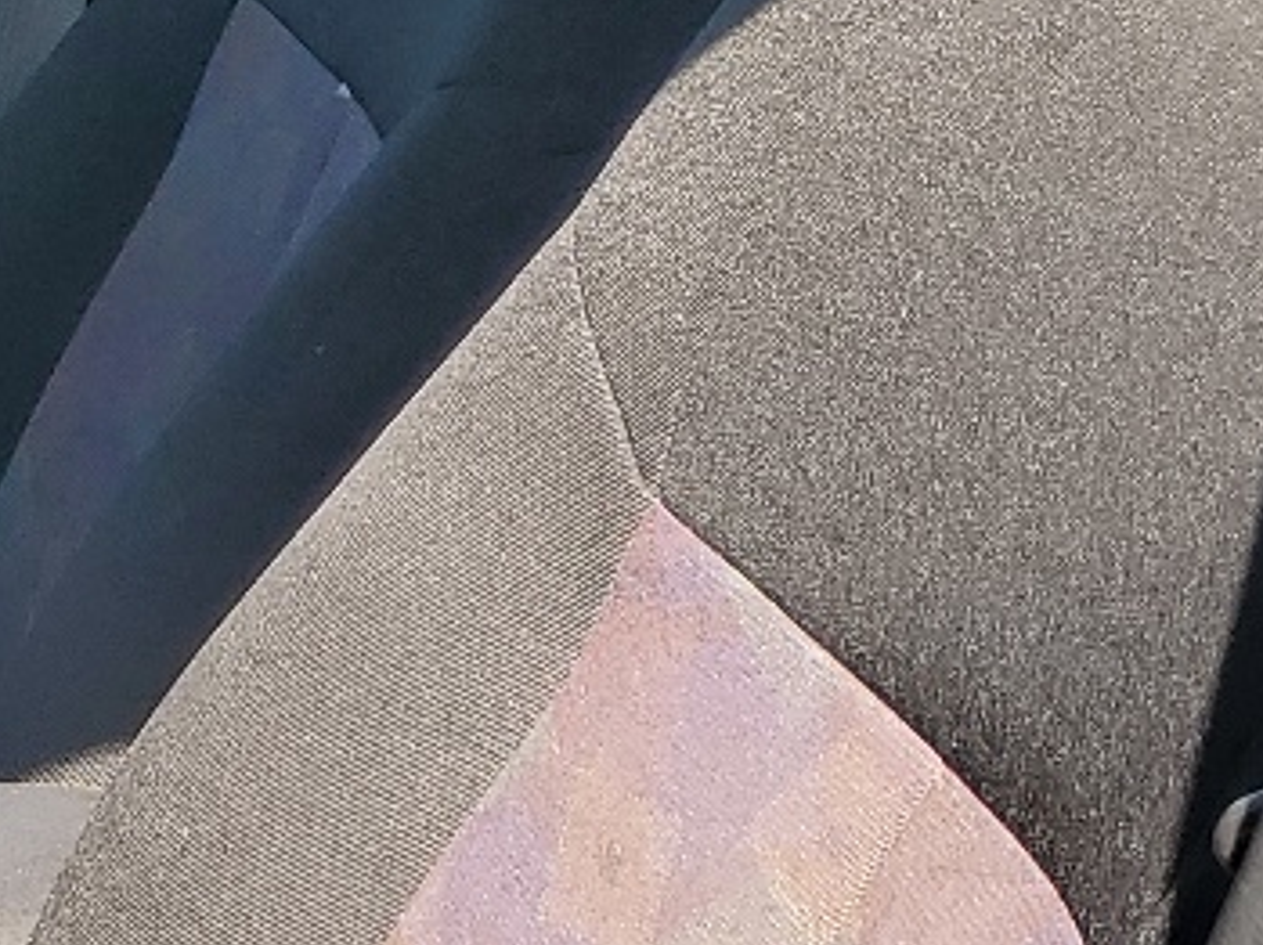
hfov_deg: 14.4
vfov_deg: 12.0
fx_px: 4339
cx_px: -1075
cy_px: 1324
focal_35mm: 119
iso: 50
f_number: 1.5
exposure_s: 1/556
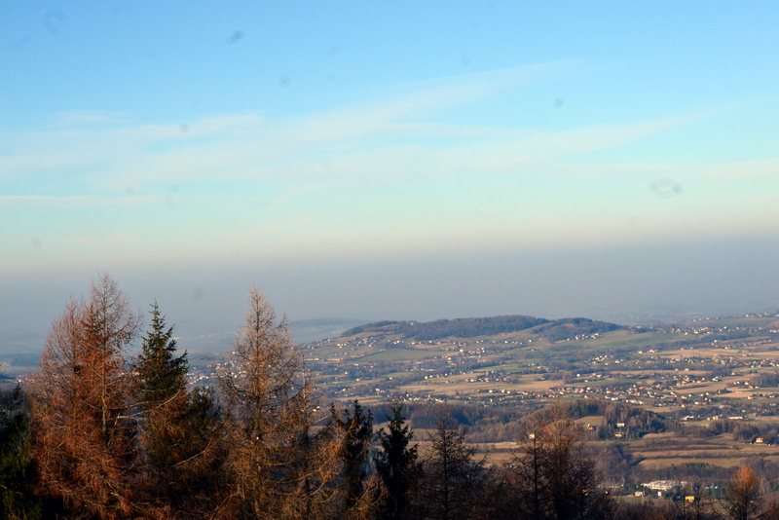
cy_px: 260
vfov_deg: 16.6
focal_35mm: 82
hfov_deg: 24.6
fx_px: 1786
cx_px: 390
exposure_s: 1/500
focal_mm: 55
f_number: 11
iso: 320
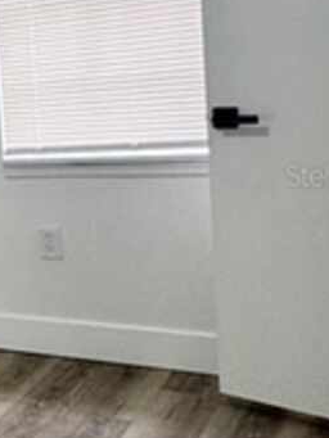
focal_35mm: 70
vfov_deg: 27.7
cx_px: -407
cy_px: 175
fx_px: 887
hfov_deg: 15.0
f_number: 2.2
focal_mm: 2.22
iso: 125
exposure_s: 1/120
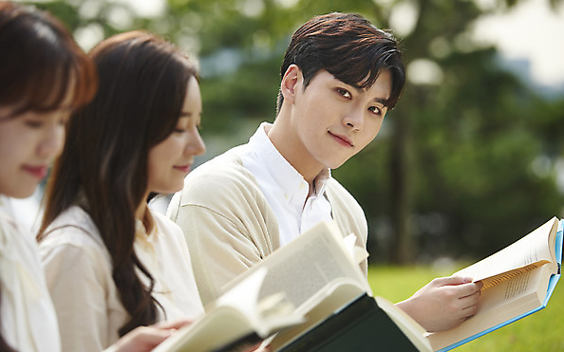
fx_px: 2766
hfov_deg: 11.6
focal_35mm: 180
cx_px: 283
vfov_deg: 7.3
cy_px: 165
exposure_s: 1/1600
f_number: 3.5
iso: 320
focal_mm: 175
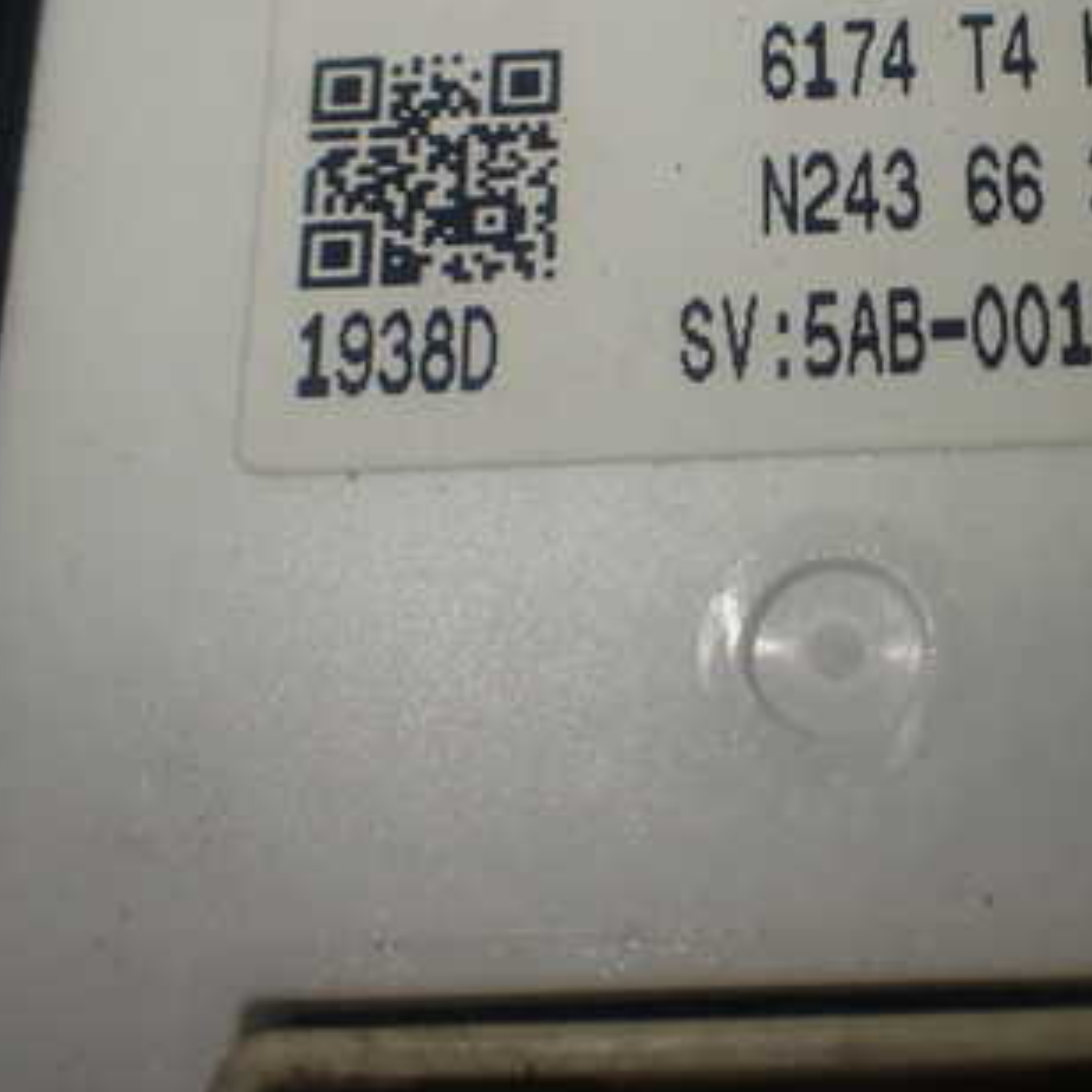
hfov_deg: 27.0
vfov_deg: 27.6
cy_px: 365
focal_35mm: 62
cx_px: 922
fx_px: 2213
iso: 100
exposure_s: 1/200
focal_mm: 6.37
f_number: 3.5
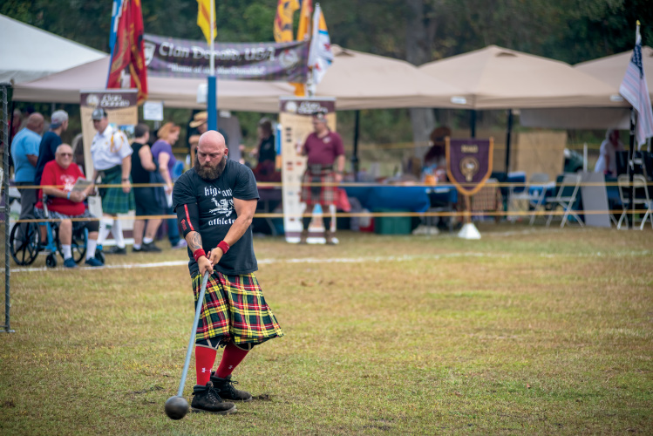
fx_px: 2631
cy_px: 218
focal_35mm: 145
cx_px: 326
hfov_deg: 14.1
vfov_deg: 9.5
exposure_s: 1/640
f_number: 2.8
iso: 320
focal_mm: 145
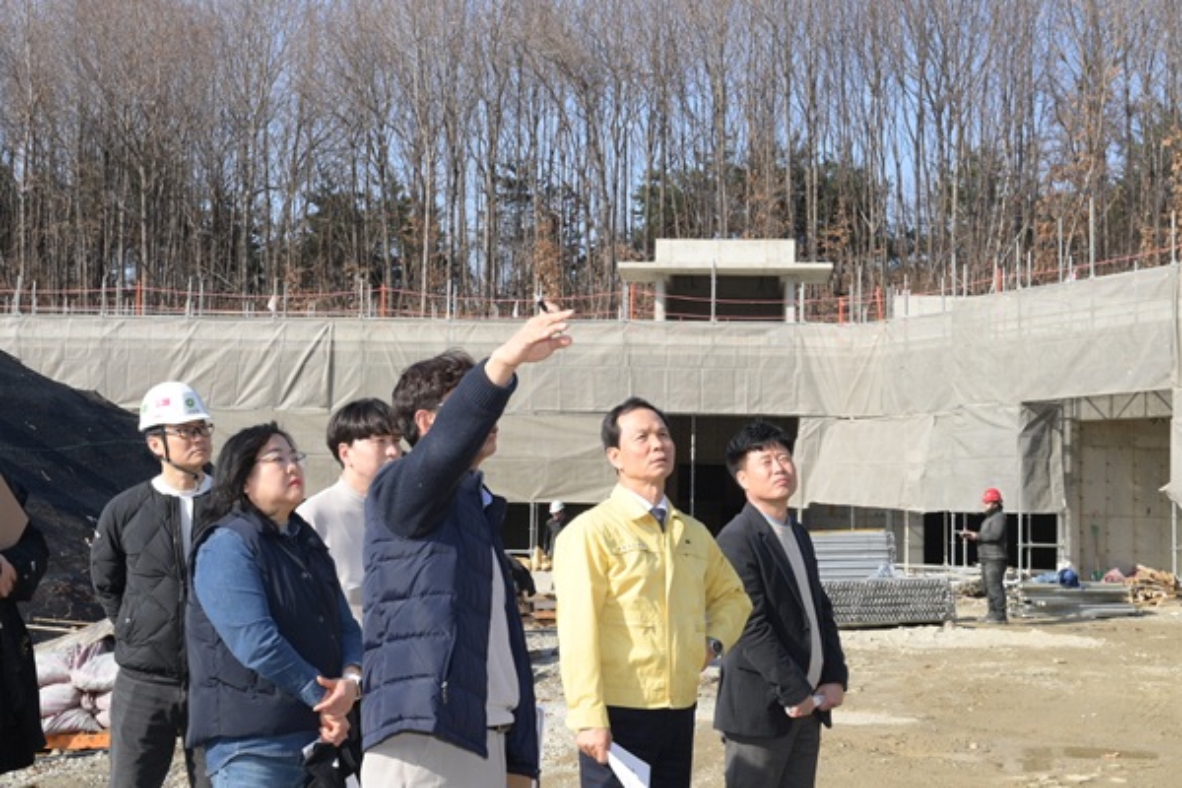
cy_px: 394
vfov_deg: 23.4
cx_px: 591
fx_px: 1904
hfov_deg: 34.5
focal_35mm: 58
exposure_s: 1/400
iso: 1600
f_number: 22
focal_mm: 58
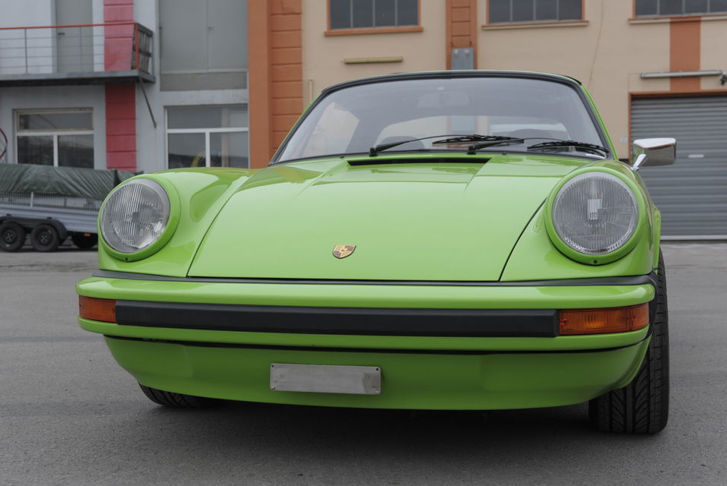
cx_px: 341
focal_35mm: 48
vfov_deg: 28.1
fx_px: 970
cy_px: 237
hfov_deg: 41.1
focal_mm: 45
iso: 200
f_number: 6.3
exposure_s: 1/160
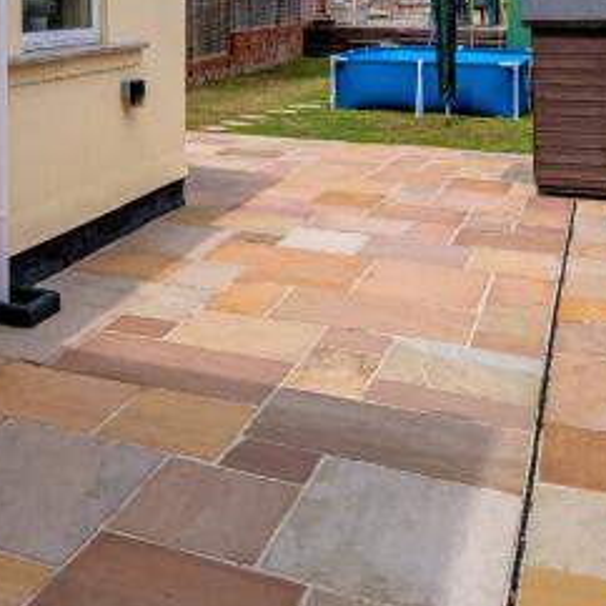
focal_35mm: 54
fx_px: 1070
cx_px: -80
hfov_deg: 28.4
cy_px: 19
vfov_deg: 29.8
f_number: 7.1
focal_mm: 10
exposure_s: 1/2000
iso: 320
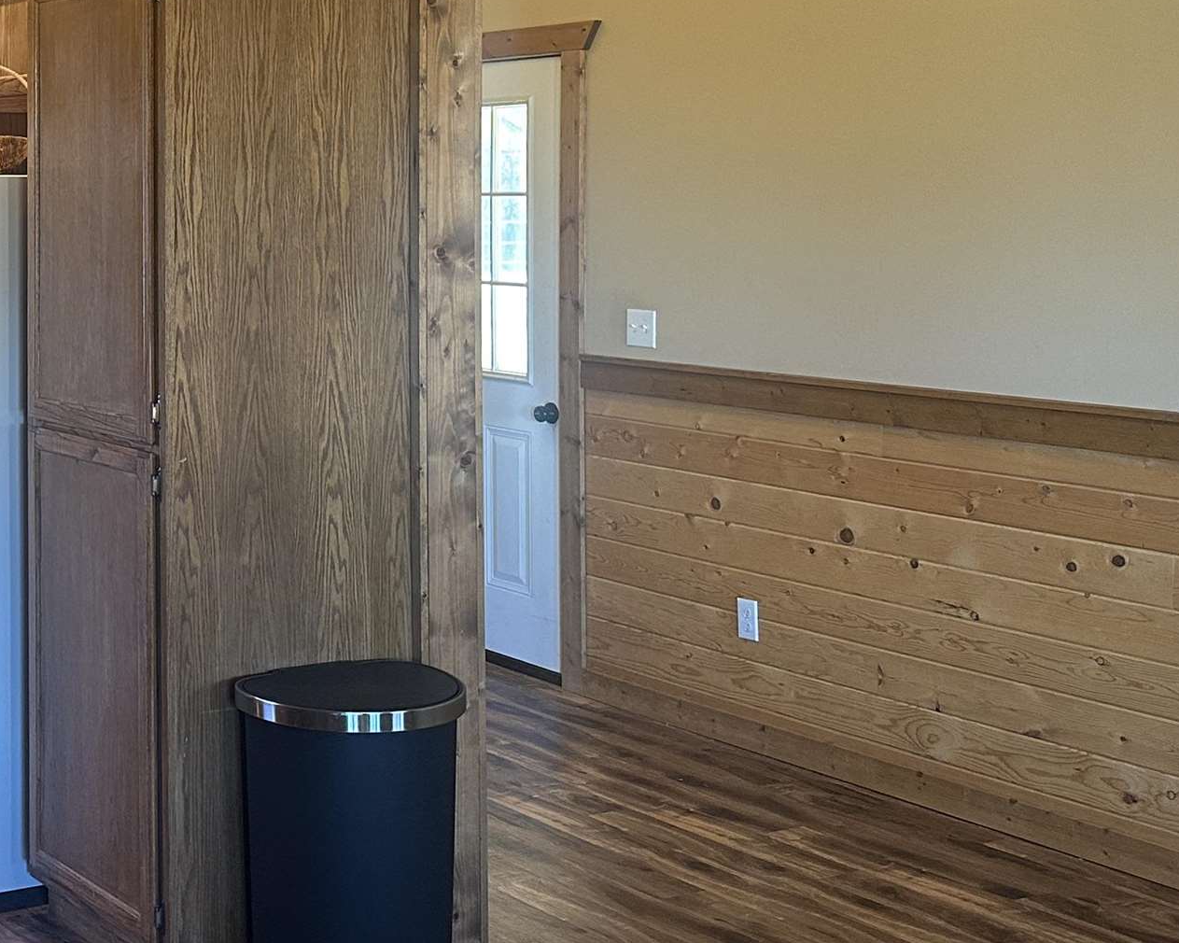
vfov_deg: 26.3
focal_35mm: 57
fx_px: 1989
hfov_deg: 30.4
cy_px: 212
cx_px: -33
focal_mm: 6.86
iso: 250
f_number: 1.78
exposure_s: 1/60
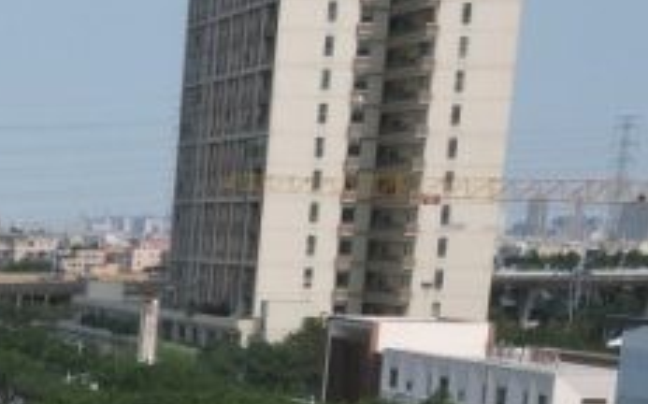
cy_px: 642
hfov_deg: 16.6
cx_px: -359
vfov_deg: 11.0
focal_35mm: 113
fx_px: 1994
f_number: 1.7
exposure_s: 1/4000
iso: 120
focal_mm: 6.72
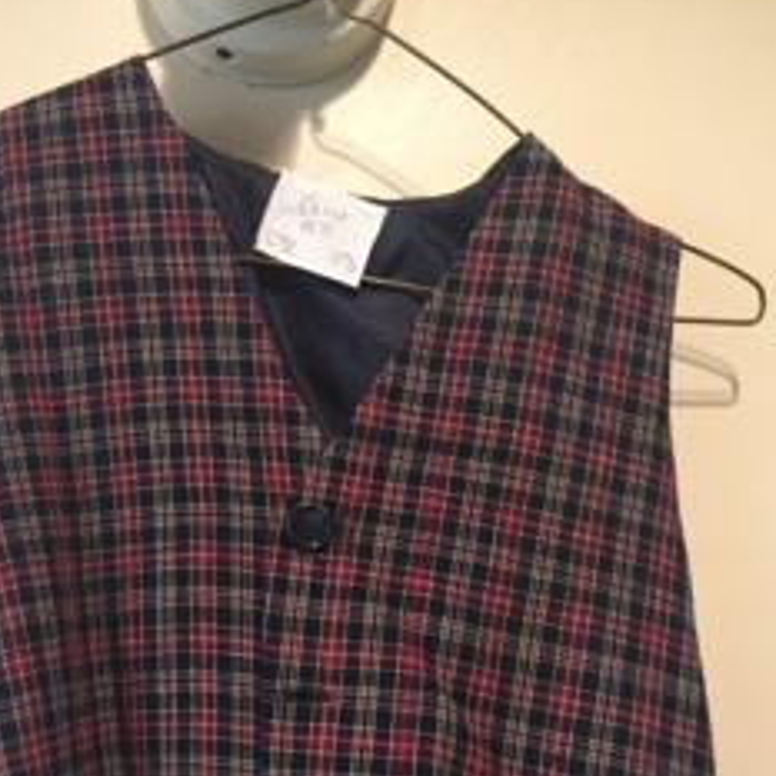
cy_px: 643
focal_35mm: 44
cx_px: 316
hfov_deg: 38.2
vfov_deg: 36.7
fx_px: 1116
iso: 250
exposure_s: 1/24
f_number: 2.2
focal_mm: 4.15
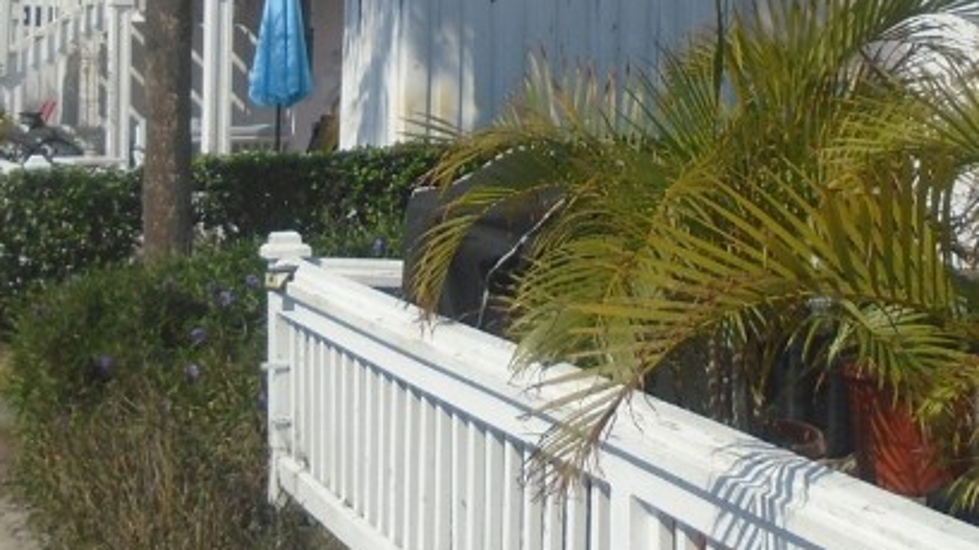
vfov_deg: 16.8
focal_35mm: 71
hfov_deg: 29.7
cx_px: 560
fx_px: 1843
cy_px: 67
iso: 100
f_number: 8
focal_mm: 4.6
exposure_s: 1/320
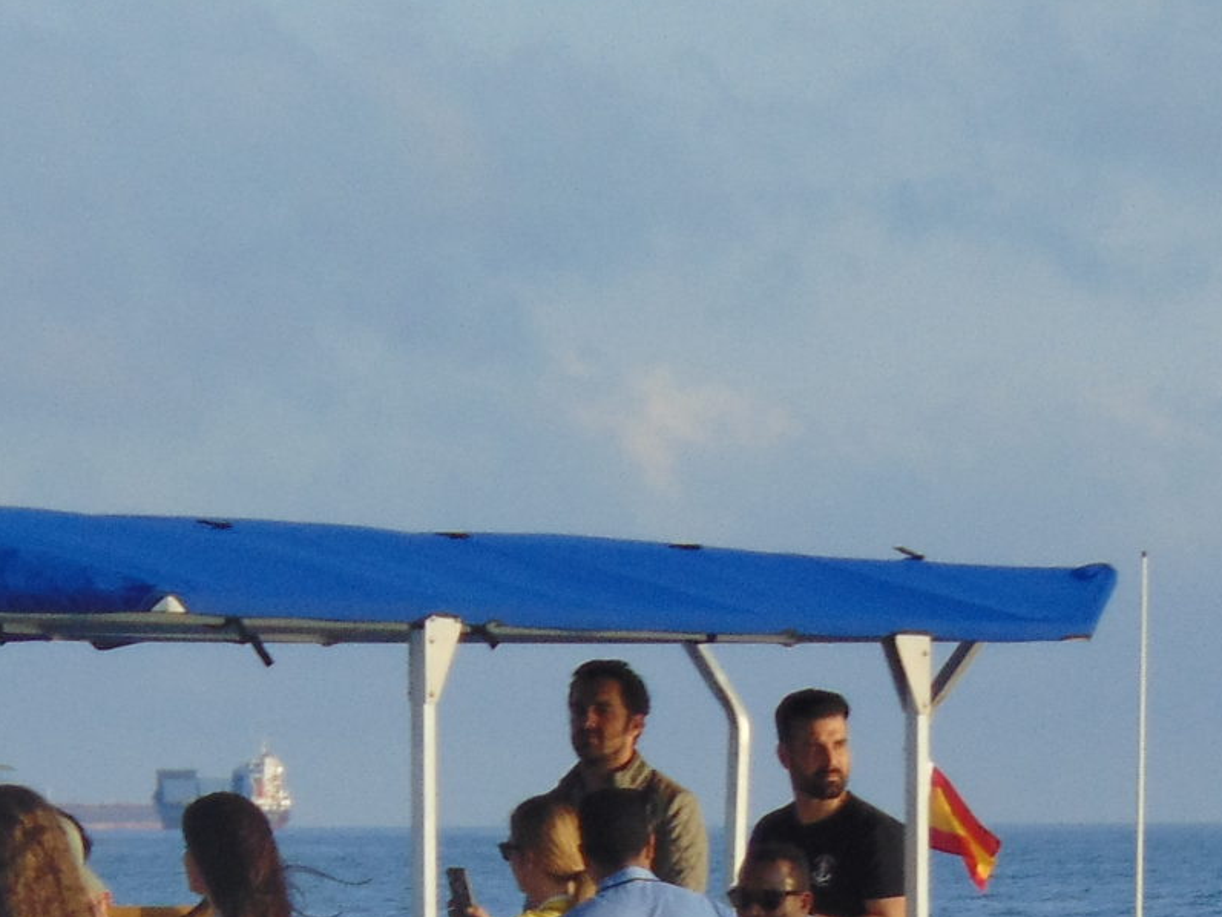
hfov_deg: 4.6
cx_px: 411
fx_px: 15076
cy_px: 1196
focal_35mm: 427
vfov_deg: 3.5
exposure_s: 1/640
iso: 80
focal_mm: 23.9
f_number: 4
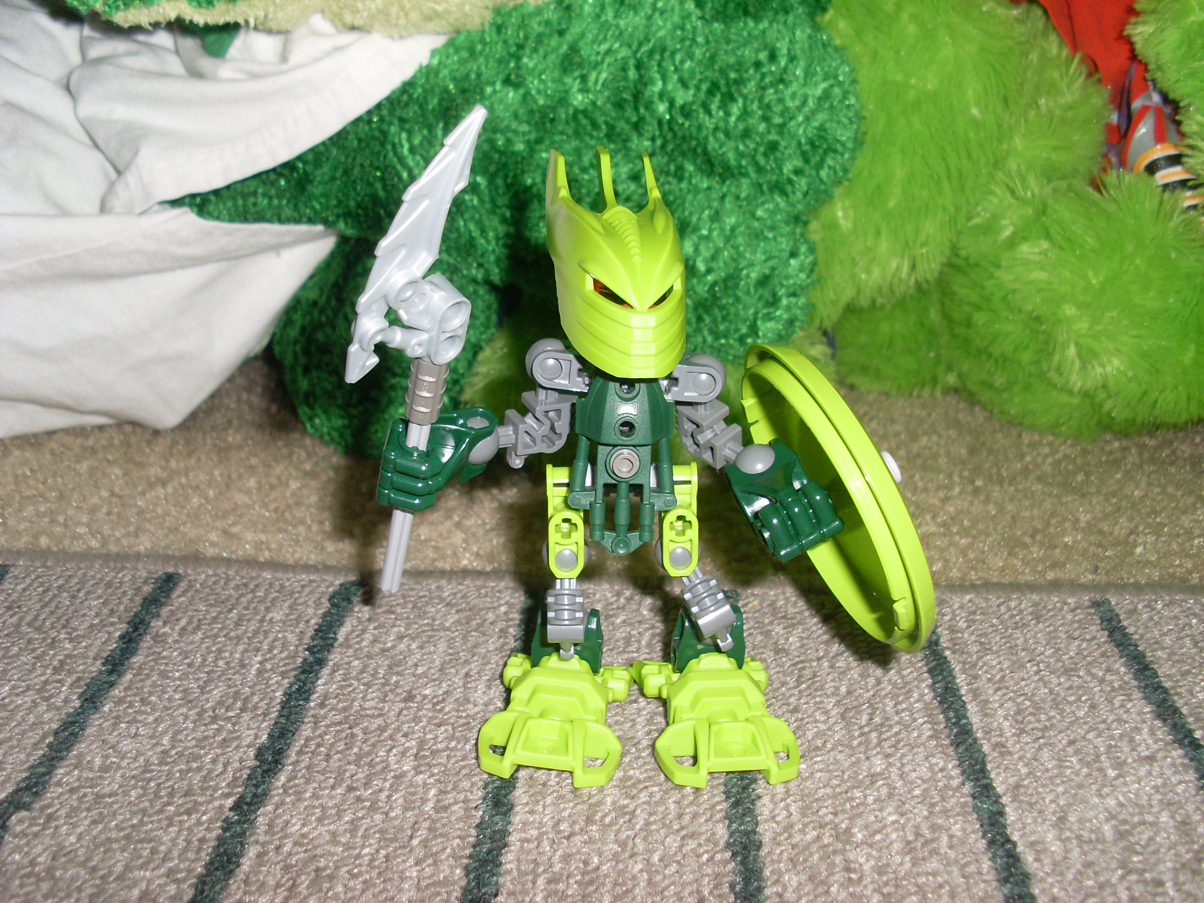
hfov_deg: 49.0
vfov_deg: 37.7
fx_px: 1322
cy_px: 452
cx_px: 602
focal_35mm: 38
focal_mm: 6.3
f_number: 7.7
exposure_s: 1/45
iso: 100
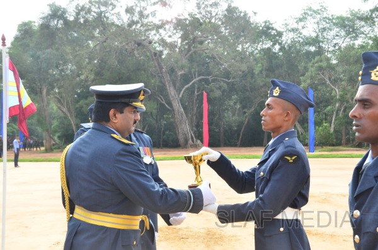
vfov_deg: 18.8
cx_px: 189
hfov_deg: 28.1
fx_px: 754
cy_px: 125
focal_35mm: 72
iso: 320
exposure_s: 1/125
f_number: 11
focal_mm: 48
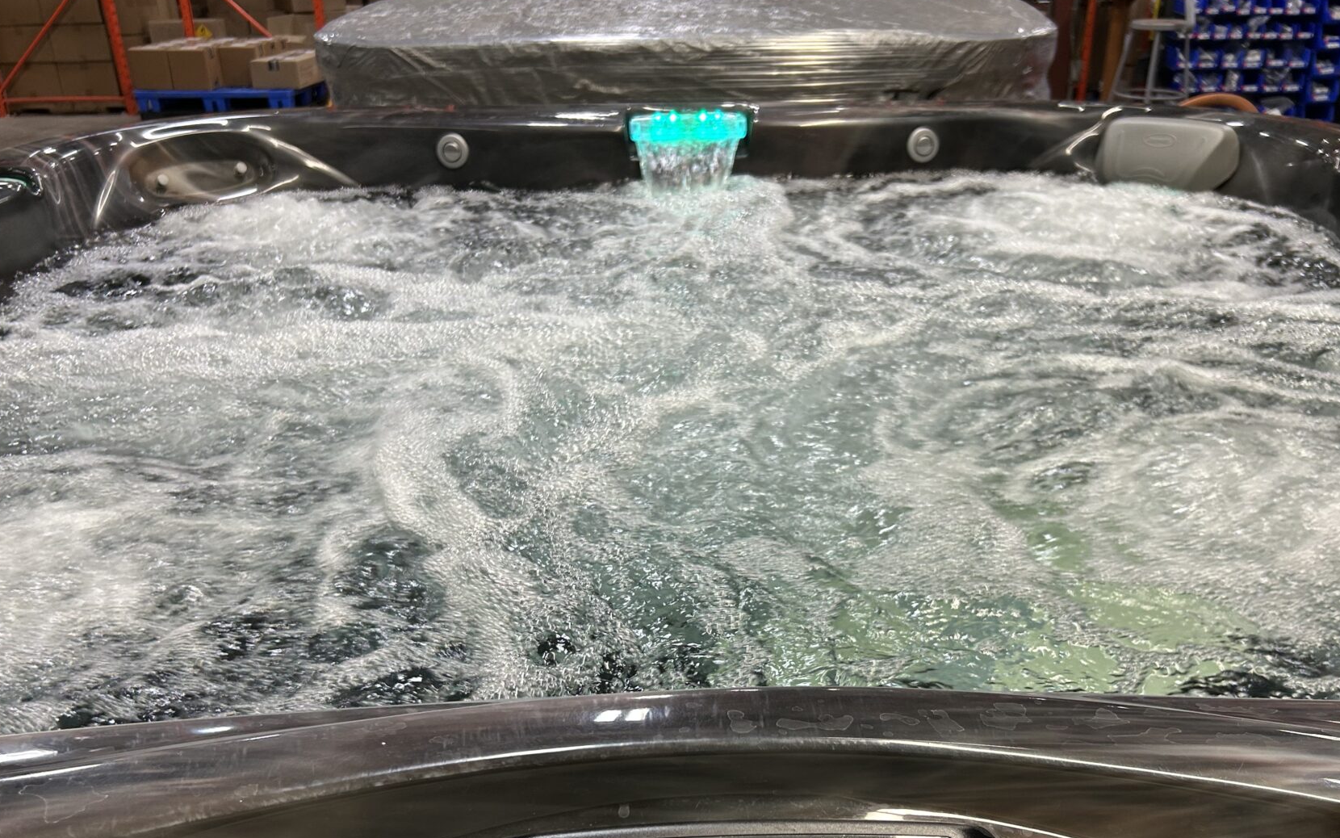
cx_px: 711
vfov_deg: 36.7
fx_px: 1242
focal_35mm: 34
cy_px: 596
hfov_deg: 56.7
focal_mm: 5.7
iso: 80
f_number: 1.5
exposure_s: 1/60
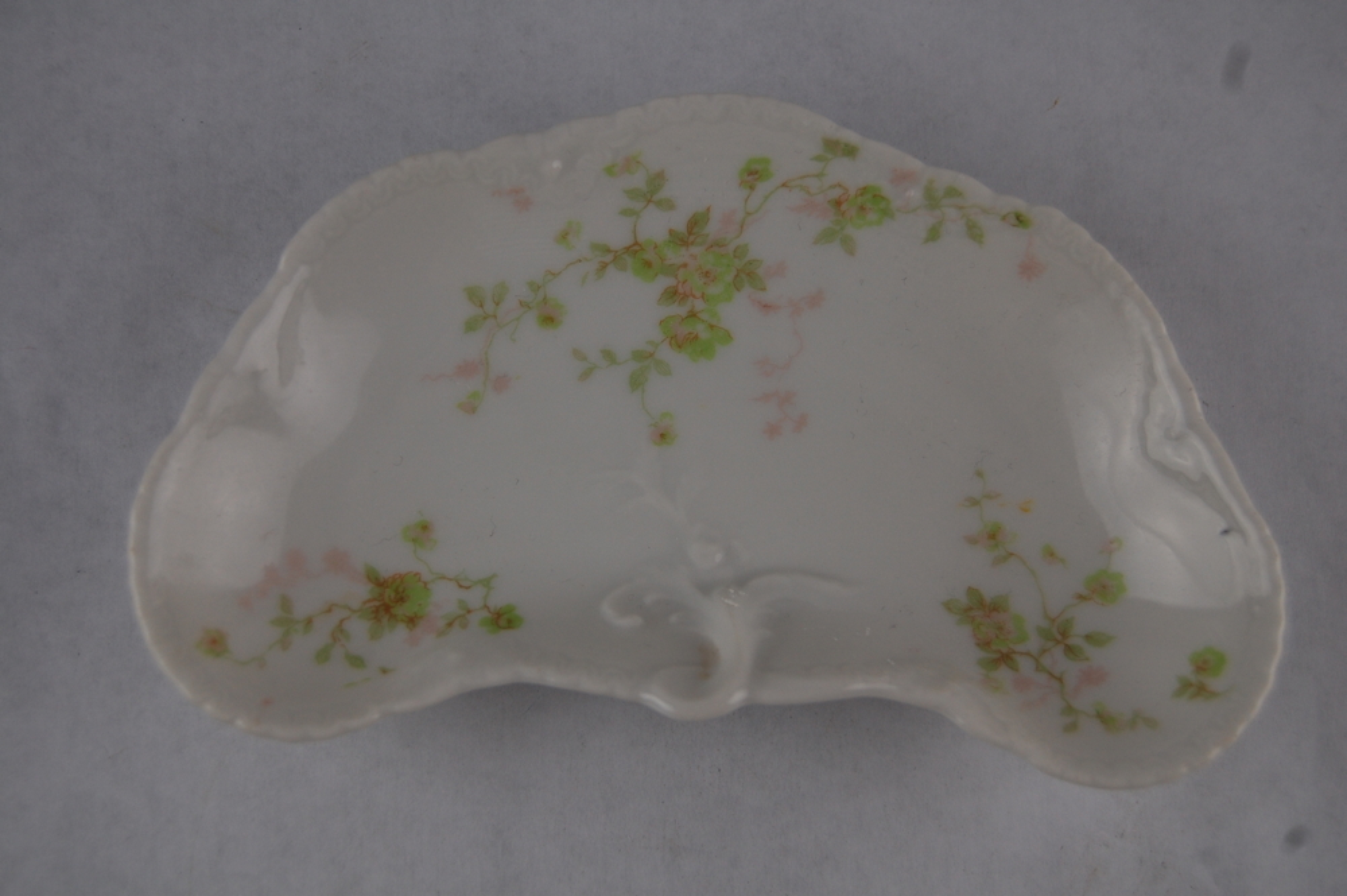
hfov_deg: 37.9
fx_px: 1963
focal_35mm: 52
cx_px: 674
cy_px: 448
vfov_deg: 25.7
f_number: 5.6
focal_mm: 35
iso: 220
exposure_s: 1/125
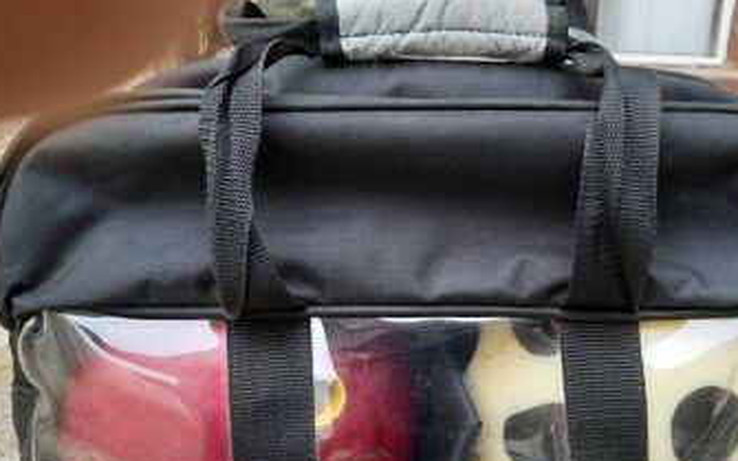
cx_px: 445
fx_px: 764
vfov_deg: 33.4
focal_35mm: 38
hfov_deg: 51.2
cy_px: 289
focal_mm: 4.6
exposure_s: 1/50
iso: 50
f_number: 2
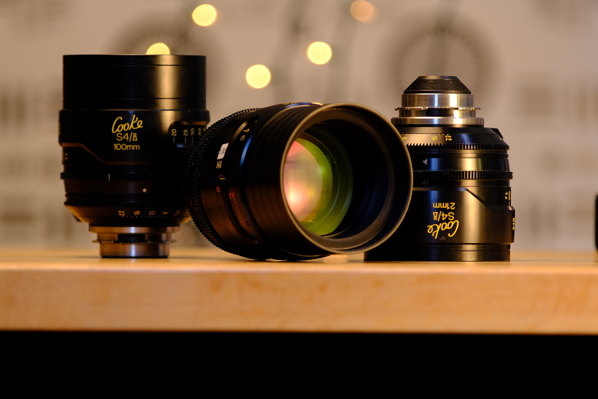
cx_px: 299
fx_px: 4119
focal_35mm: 248
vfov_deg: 5.5
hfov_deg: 8.3
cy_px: 200
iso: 160
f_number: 2.8
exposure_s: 1/40
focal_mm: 165
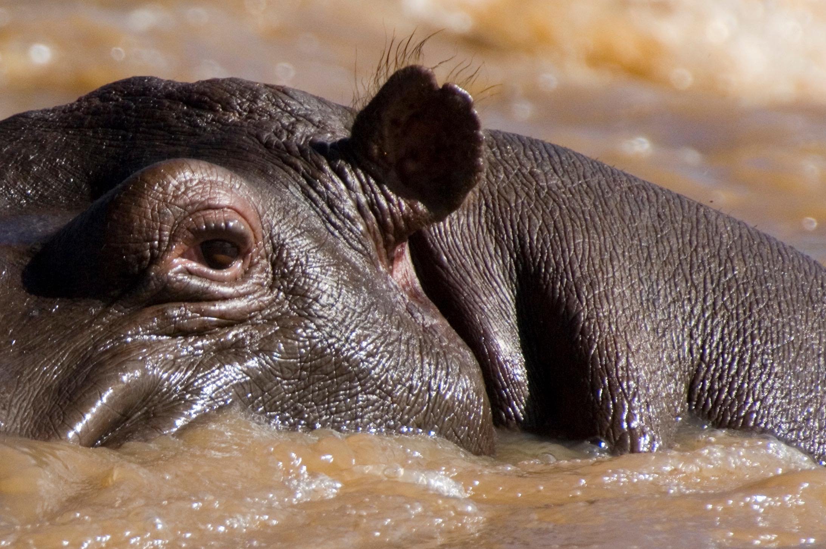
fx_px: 40537
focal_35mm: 1769
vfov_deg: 0.8
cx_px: 30
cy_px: 345
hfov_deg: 1.2
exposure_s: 1/640
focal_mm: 600
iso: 400
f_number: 8
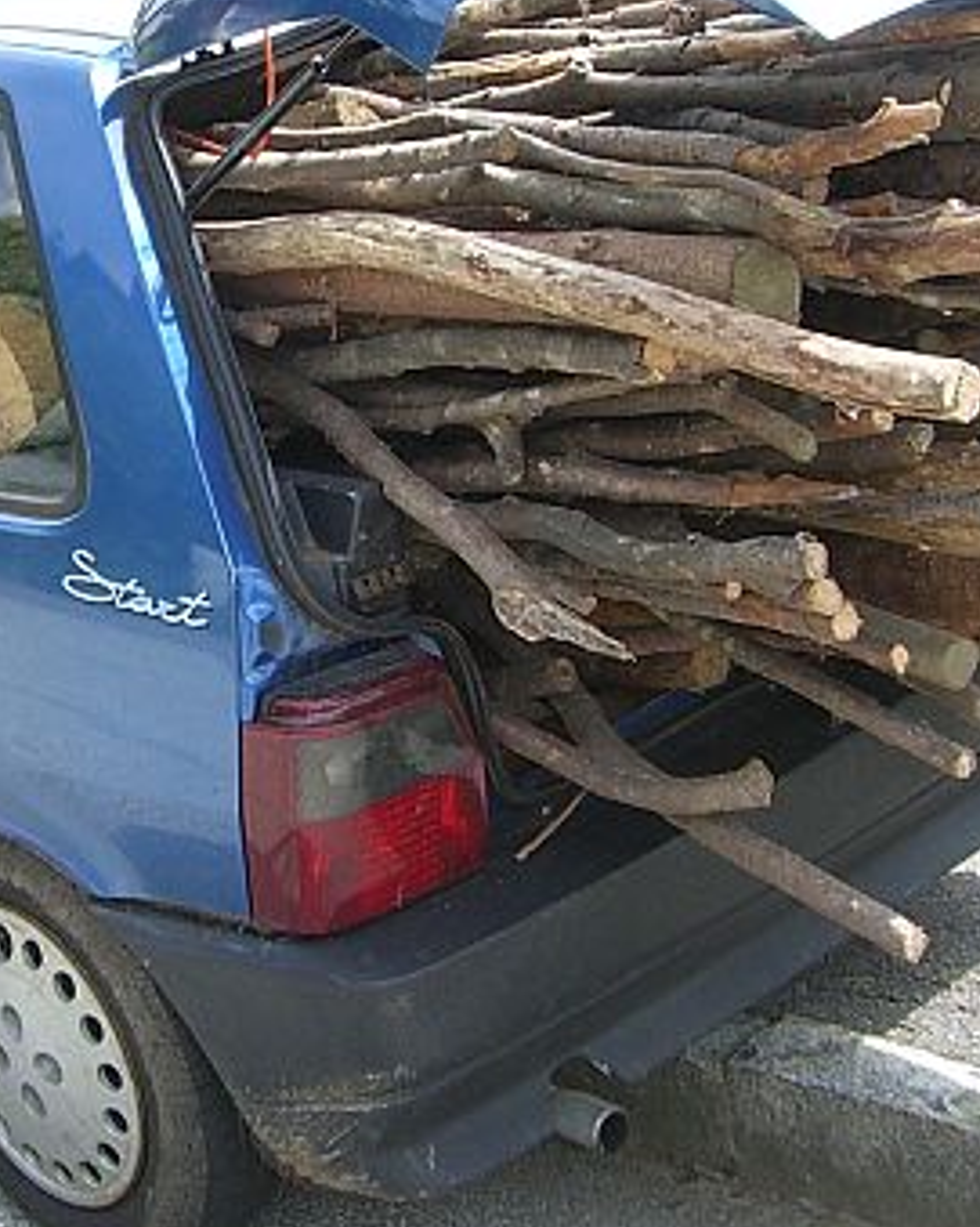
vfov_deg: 23.1
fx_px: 2974
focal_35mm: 82
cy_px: 367
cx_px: 239
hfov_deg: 18.6
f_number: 4.3
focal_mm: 6.2
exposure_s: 1/200
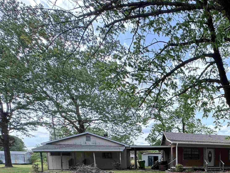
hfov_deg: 52.1
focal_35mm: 29
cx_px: 218
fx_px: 193
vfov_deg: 41.3
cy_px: 177
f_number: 2.2
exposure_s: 1/375
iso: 40
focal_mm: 2.22
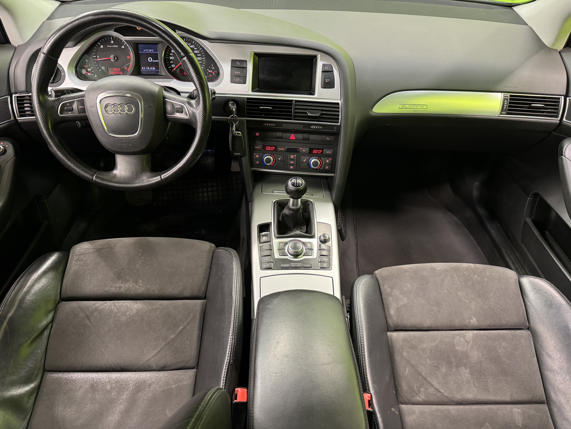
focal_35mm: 24
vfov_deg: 56.8
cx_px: 286
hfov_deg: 71.6
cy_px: 214
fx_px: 396
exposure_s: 1/33
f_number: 1.78
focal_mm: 6.76
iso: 640
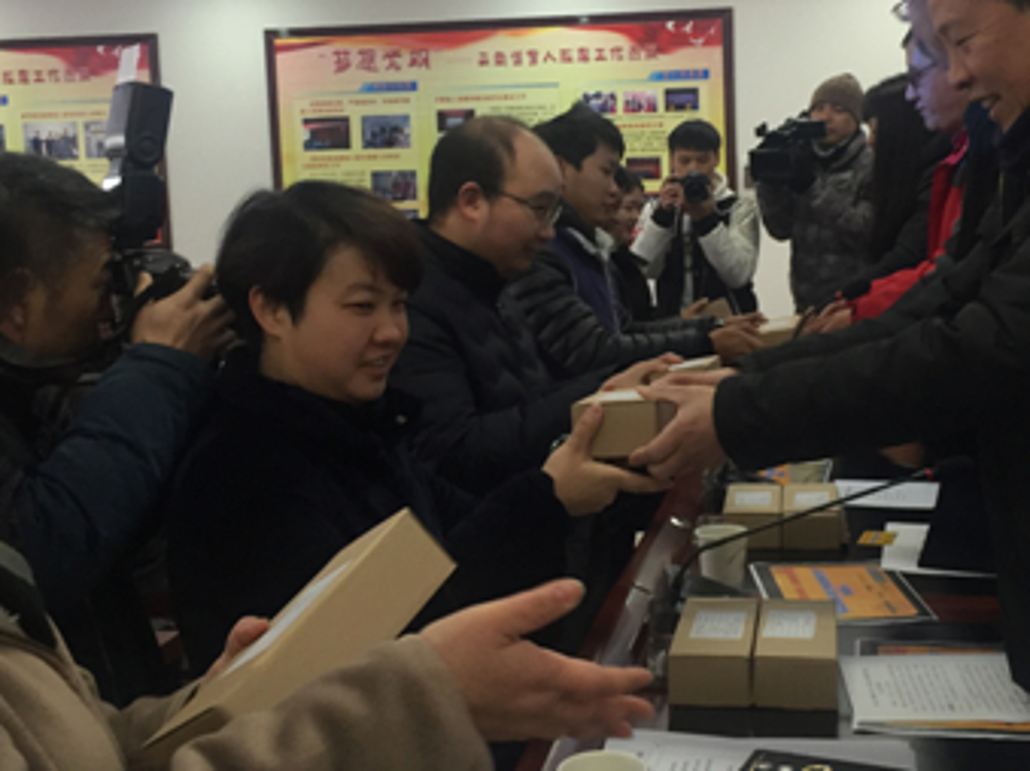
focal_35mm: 47
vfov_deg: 30.8
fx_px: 1398
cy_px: 355
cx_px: 626
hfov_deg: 40.2
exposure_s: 1/33
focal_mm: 4.15
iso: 125
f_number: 2.2
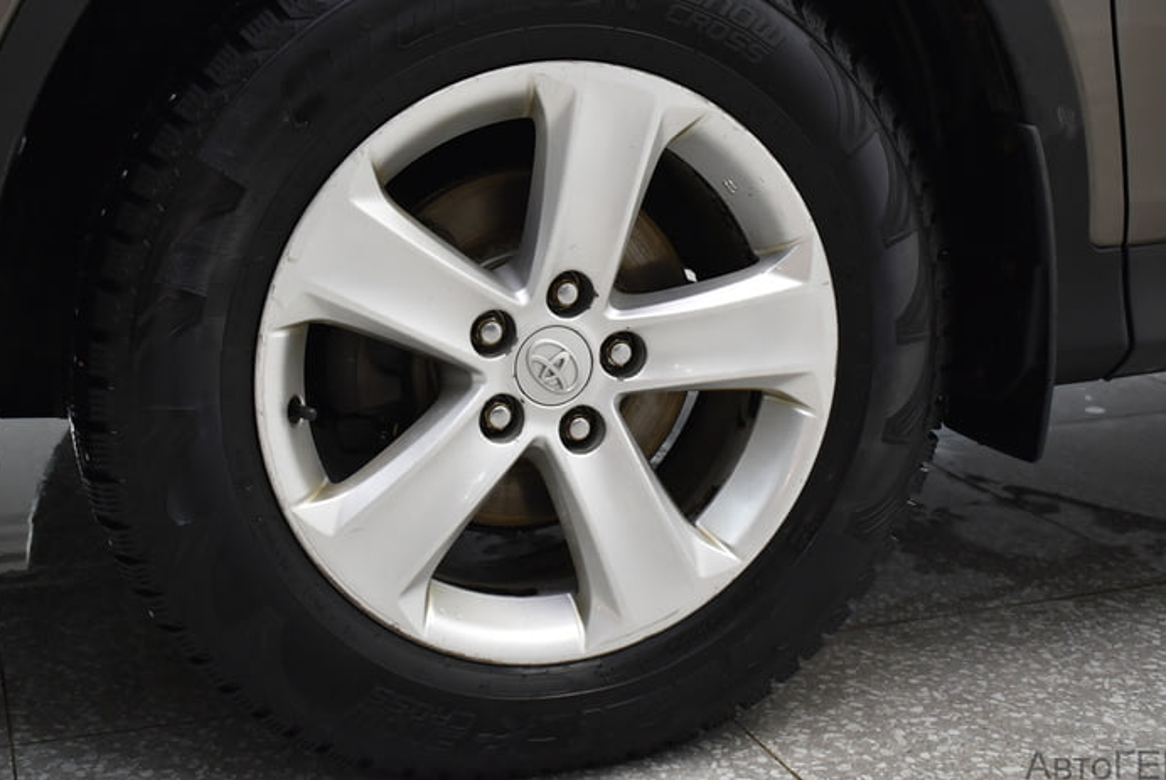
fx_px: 1707
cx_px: 536
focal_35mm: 53
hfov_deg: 37.7
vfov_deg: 25.7
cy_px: 291
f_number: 4
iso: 900
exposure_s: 1/50
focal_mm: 27
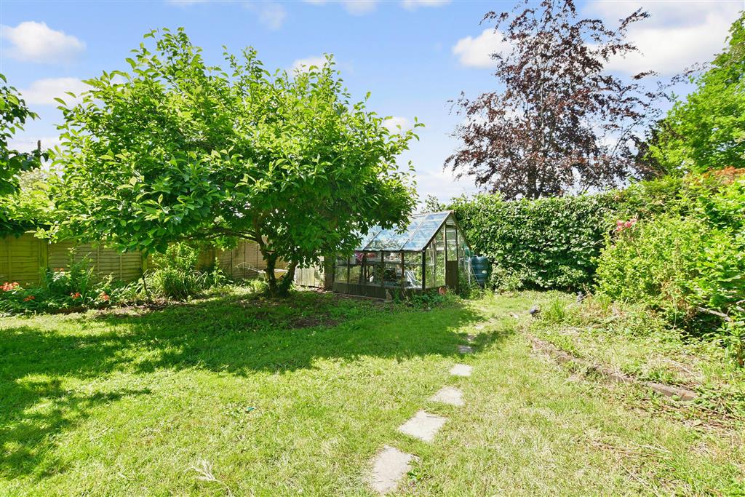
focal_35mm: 15
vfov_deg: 77.3
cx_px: 372
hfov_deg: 100.4
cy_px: 248
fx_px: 310
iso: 160
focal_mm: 10
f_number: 8
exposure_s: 1/100
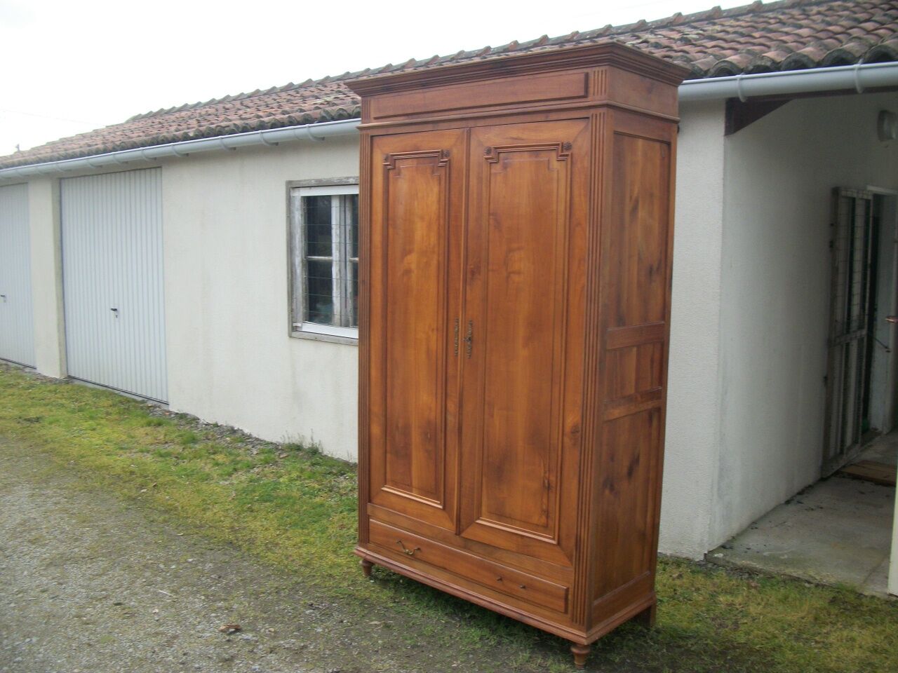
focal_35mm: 32
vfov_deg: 44.2
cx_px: 449
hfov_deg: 56.8
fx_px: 830
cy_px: 336
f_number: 8.8
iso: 80
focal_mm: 5.7
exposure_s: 1/60
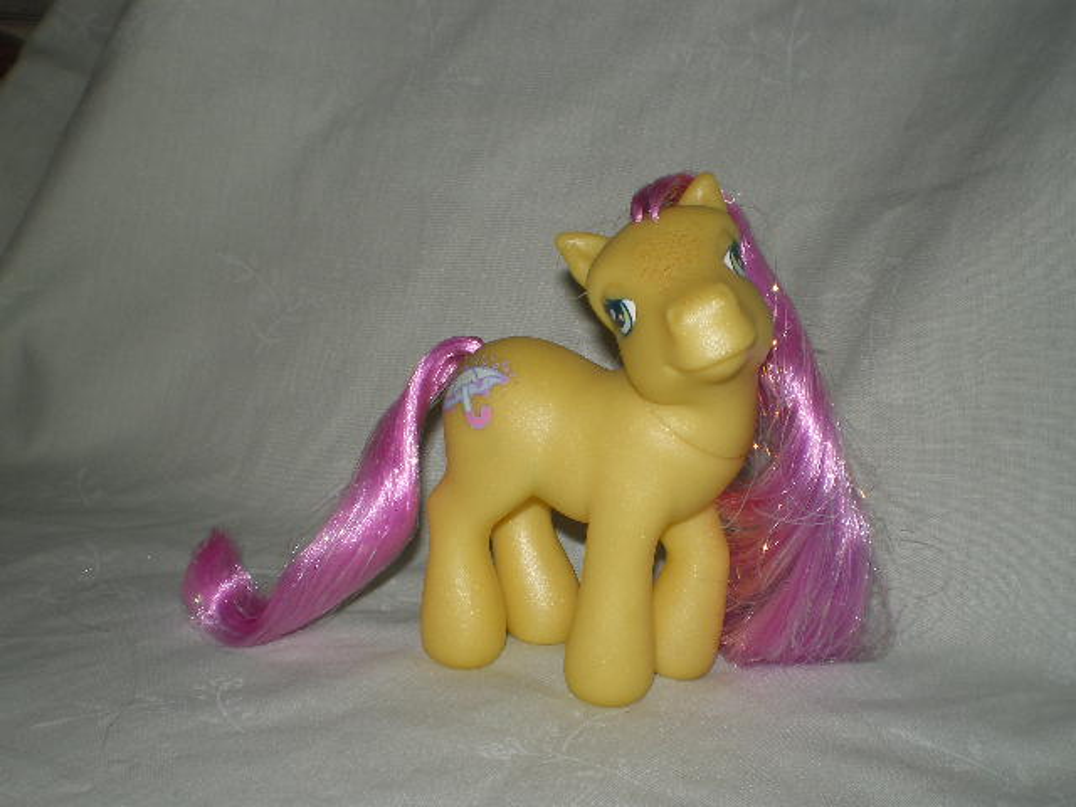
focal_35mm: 38
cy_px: 404
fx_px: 1181
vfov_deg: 37.7
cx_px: 538
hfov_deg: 49.0
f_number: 4.6
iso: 64
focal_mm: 6.3
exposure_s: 1/30
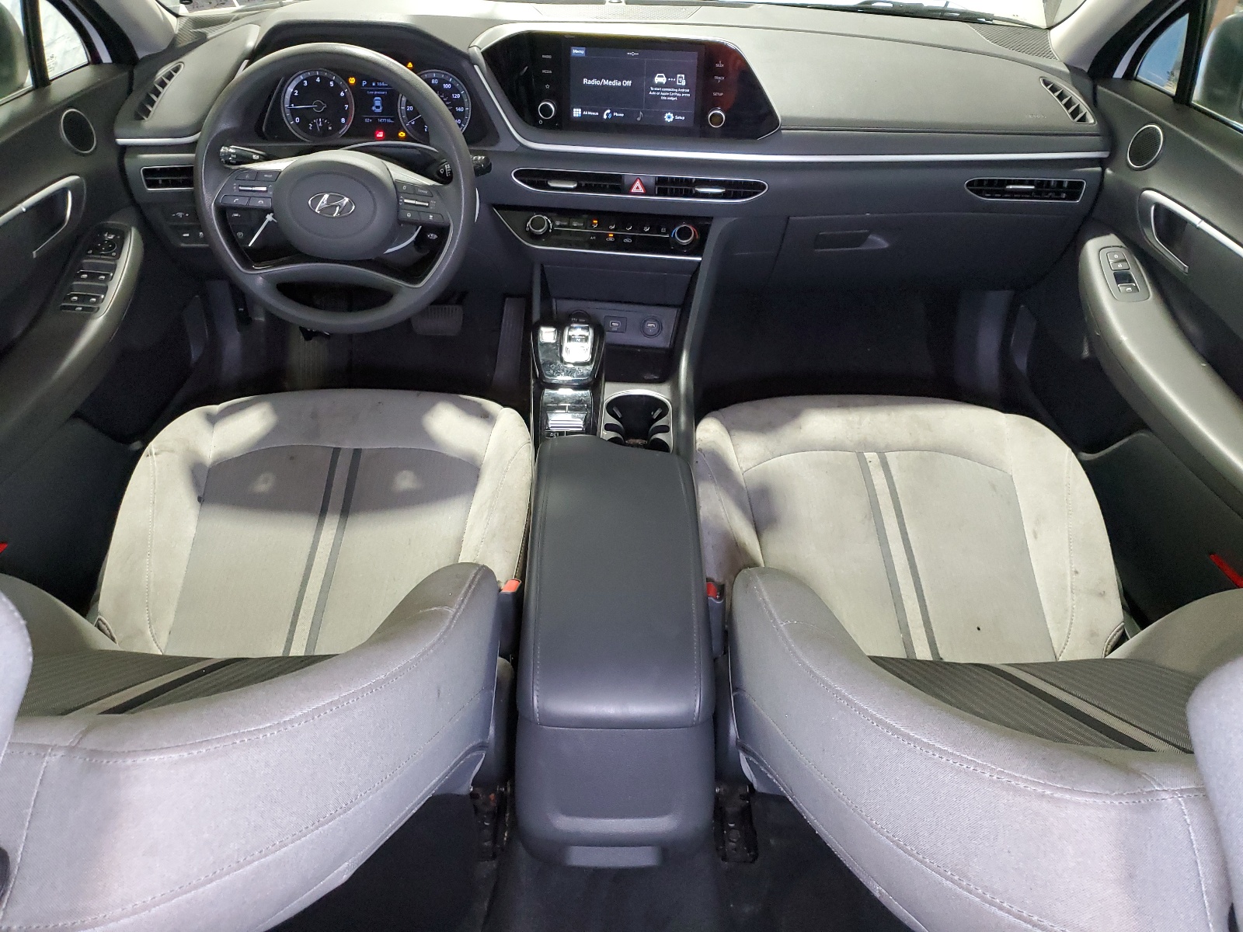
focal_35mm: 26
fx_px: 934
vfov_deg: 53.1
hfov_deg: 67.3
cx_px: 622
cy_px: 466
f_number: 1.5
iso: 340
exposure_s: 1/60.2
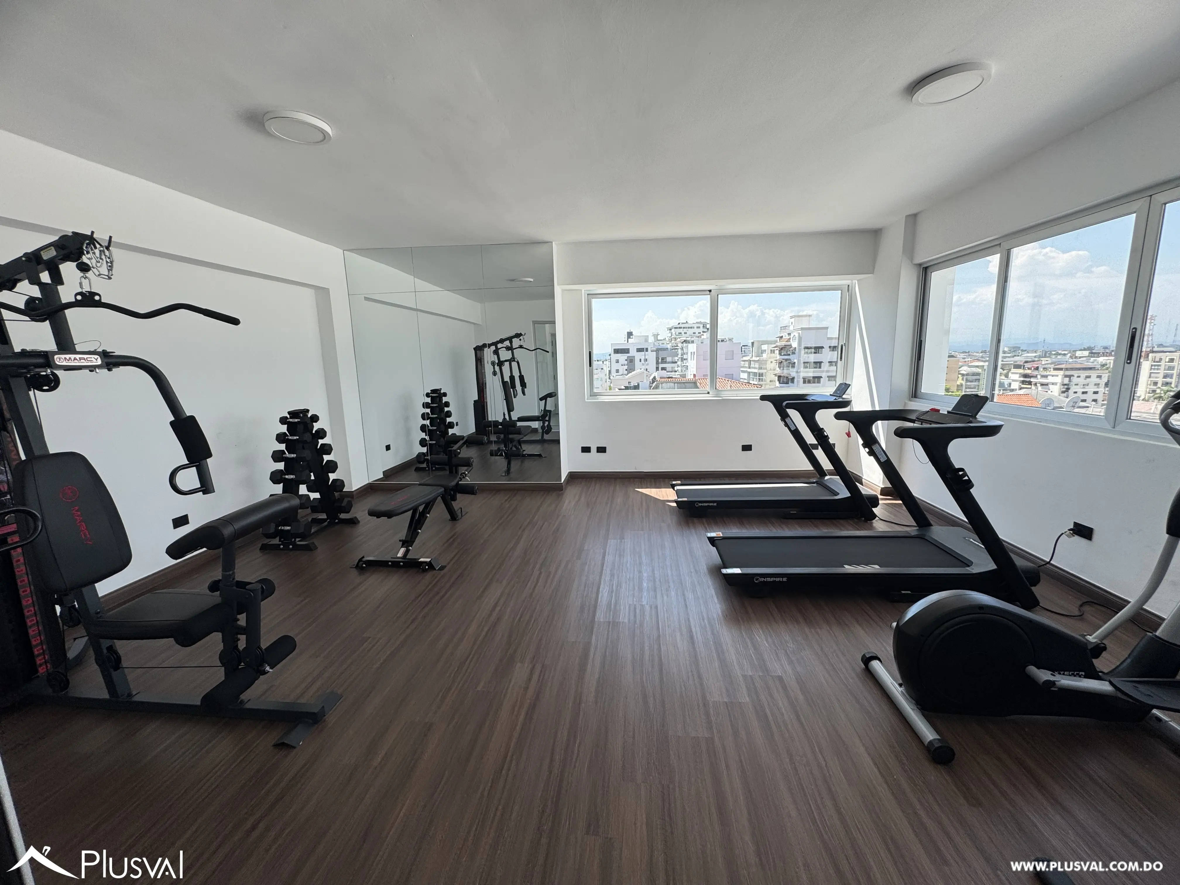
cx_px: 590
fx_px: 477
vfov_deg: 85.7
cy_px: 442
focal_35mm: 14
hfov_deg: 102.1
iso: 40
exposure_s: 1/488
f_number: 2.2
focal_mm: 2.22
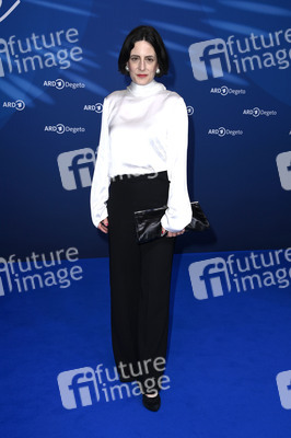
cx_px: 146
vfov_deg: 41.1
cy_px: 219
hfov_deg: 28.0
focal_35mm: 48
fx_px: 583
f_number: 6.3
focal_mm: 48
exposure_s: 1/250
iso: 640
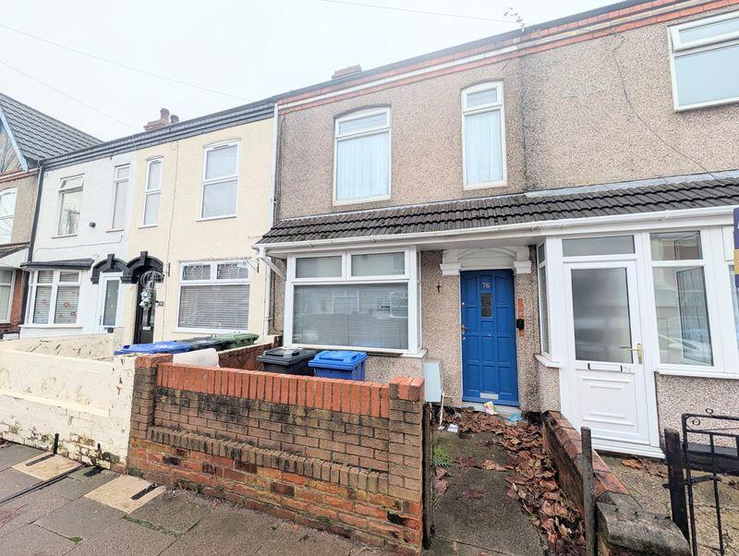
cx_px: 370
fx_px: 256
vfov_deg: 94.6
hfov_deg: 110.5
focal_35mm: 12
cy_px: 278
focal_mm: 2.02
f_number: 1.7
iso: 62
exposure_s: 1/291
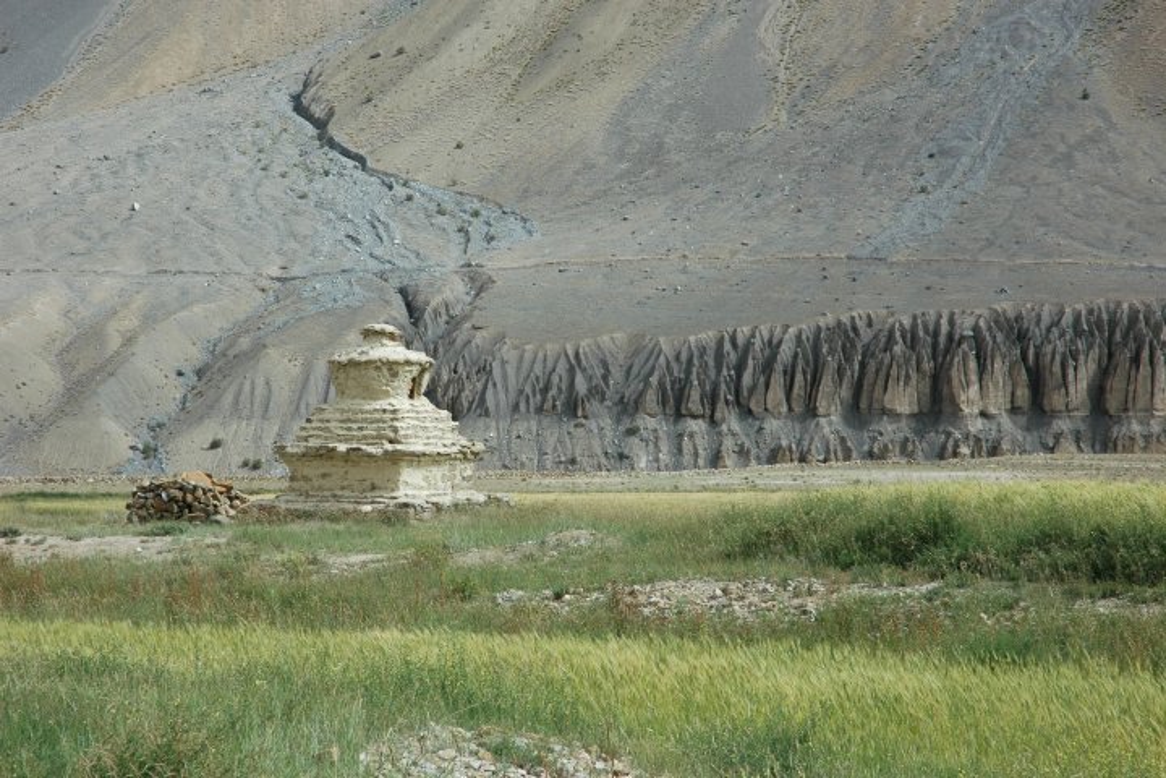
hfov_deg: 19.5
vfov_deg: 13.0
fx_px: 3401
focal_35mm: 105
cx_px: 583
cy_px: 389
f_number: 9
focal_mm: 70
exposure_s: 1/320
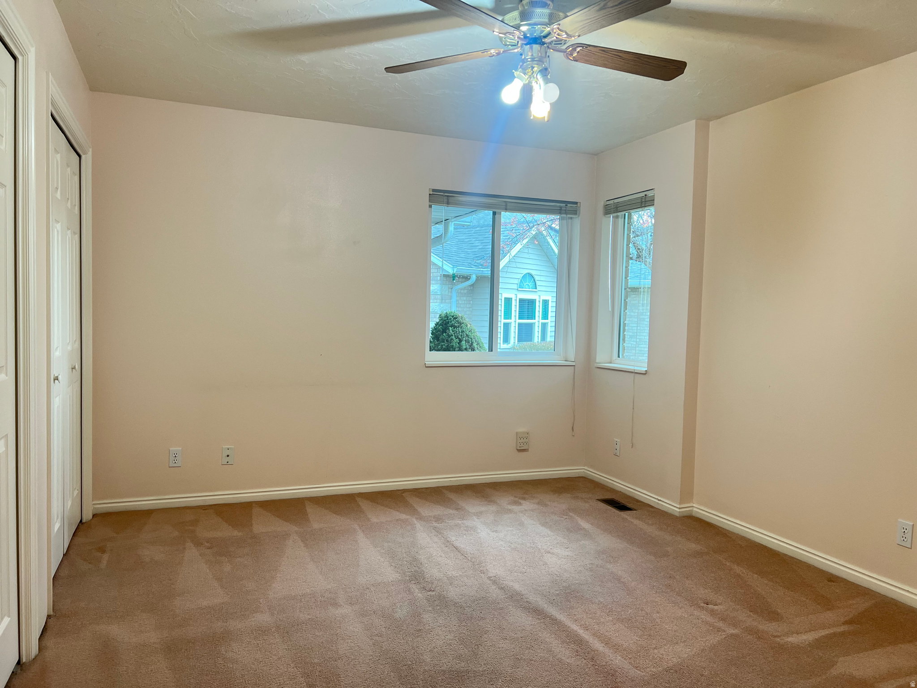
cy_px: 344
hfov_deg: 67.3
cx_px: 458
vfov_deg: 53.1
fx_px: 689
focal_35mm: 26
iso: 125
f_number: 1.5
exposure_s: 1/120
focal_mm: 5.7
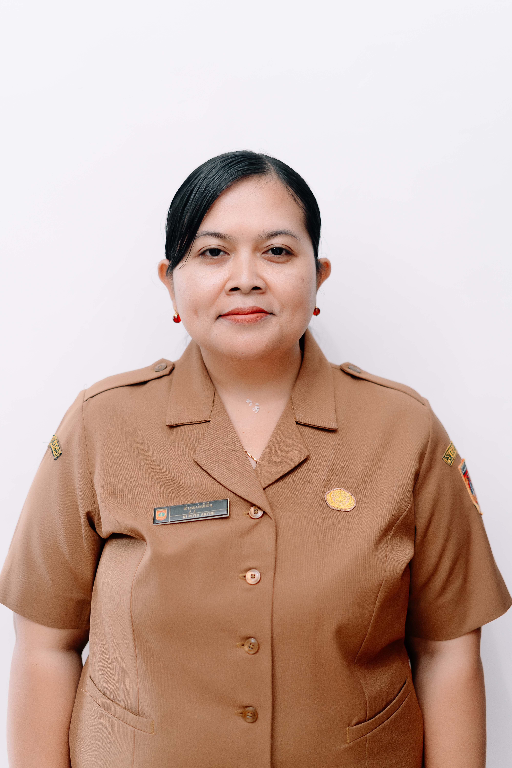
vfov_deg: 39.6
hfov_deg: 27.0
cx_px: 256
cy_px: 384
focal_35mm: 50
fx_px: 1067
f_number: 2.2
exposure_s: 1/160
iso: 400
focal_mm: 50
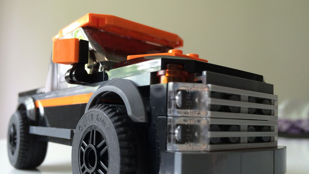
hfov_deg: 61.0
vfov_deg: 36.5
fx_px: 262
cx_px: 153
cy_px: 109
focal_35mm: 32
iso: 100
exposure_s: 1/30
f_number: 2.2
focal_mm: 4.15
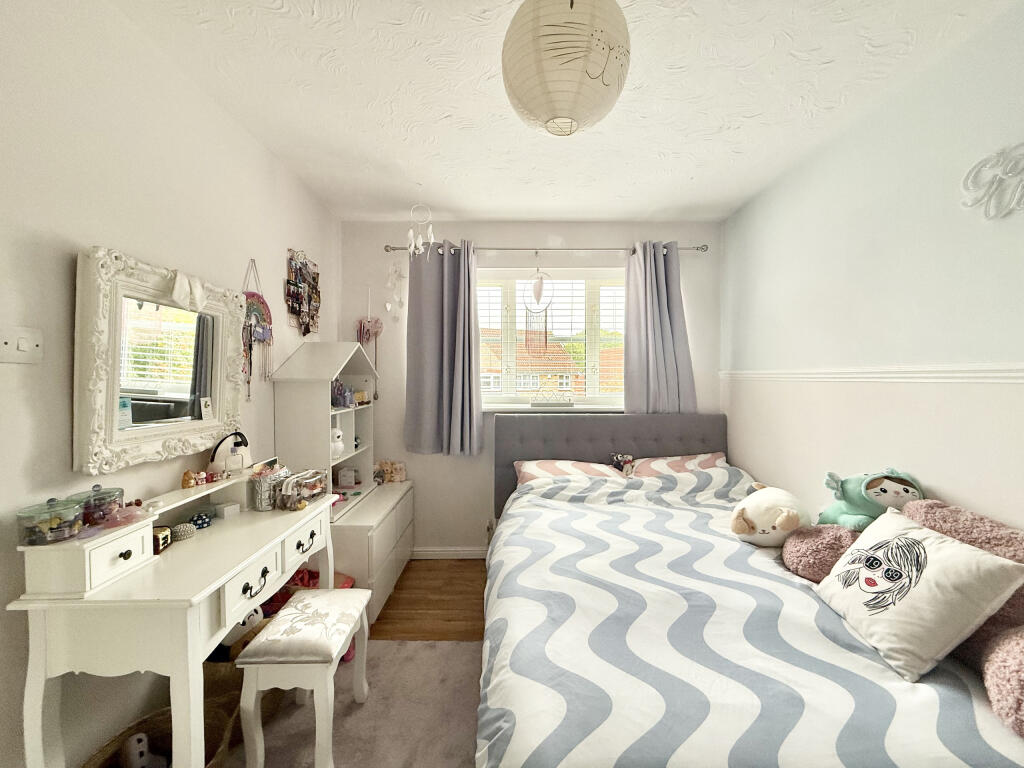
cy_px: 384
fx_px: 414
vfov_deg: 85.7
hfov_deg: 102.1
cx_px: 512
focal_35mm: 14
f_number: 2.2
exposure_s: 1/99
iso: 125
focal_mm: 2.22
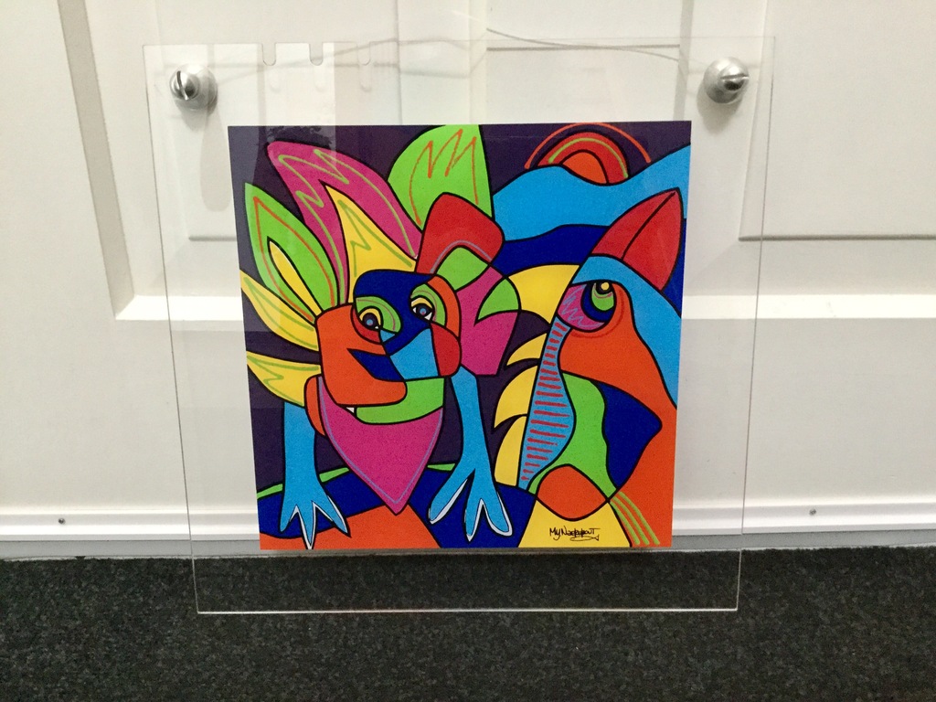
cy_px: 351
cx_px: 468
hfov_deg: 58.4
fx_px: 838
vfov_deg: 45.4
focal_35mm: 31
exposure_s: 1/17
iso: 250
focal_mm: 3.3
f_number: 2.4
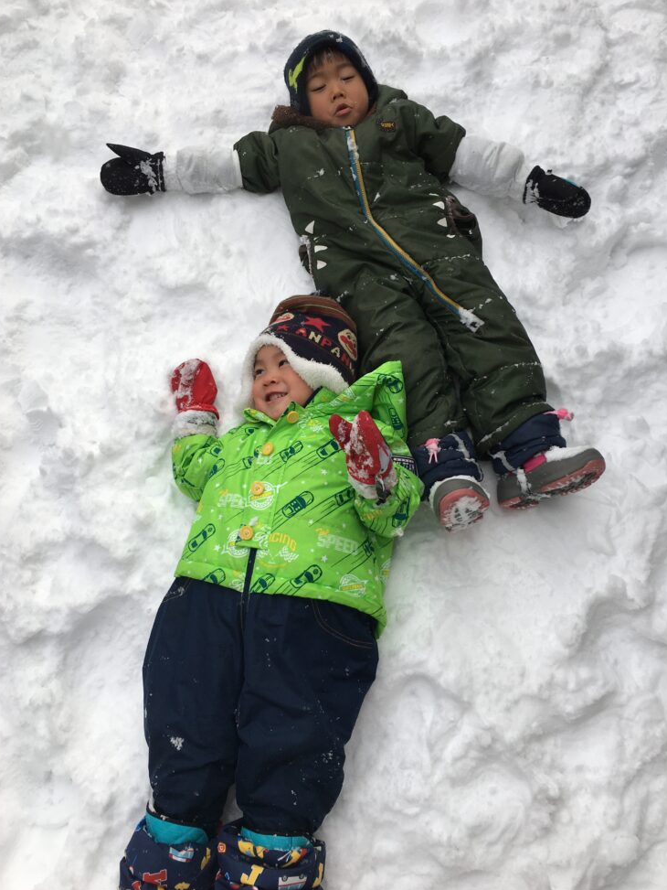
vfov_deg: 58.3
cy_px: 445
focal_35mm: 31
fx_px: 796
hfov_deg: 45.5
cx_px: 334
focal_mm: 4.15
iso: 25
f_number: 2.2
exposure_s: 1/1166
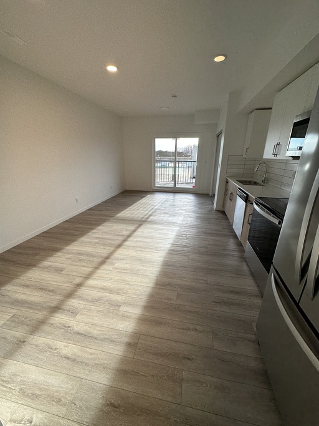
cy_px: 213
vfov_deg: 102.1
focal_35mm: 14
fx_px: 172
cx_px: 160
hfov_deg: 85.7
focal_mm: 2.22
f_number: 2.2
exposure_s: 1/201
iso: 40
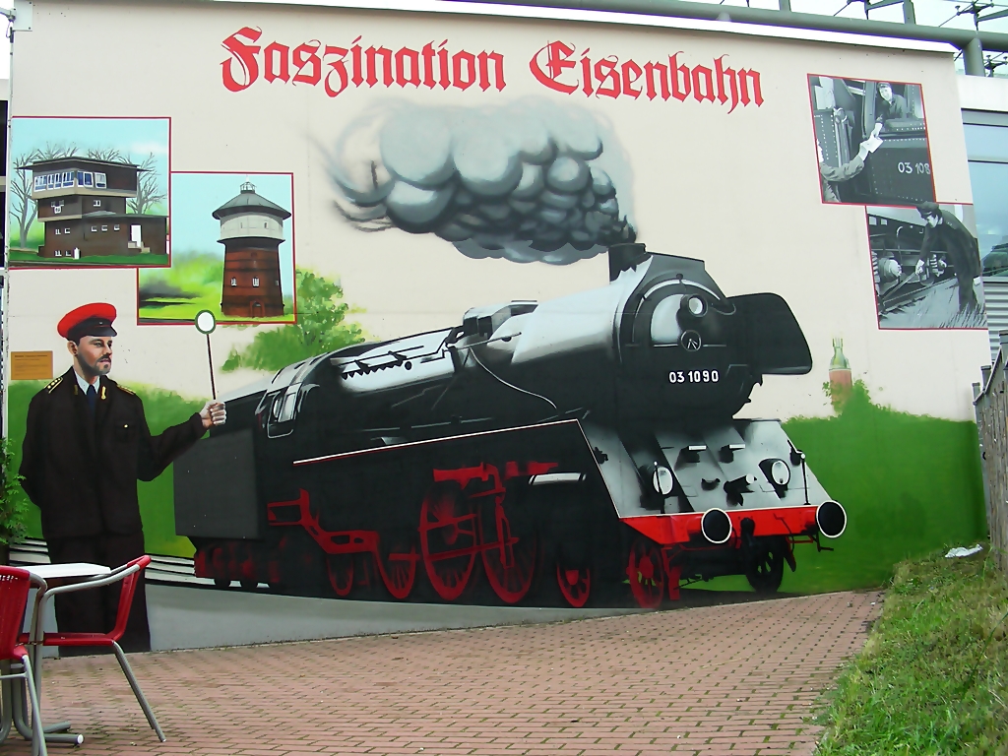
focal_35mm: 38
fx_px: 1107
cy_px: 378
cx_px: 504
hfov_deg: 49.0
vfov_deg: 37.7
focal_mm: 6.3
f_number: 4
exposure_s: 1/88.5
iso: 50
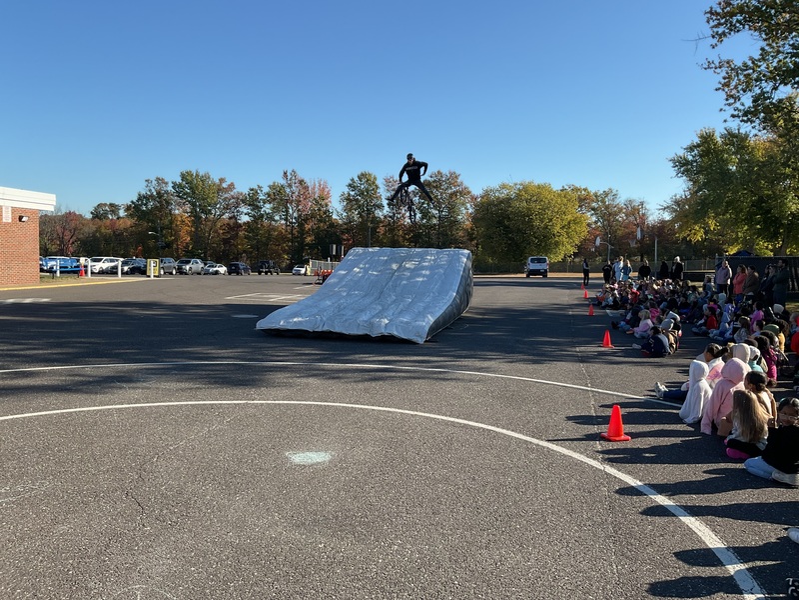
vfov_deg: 48.2
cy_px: 300
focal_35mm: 29
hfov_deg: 61.7
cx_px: 400
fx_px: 669
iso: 16
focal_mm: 3
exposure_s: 1/1250
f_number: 1.8
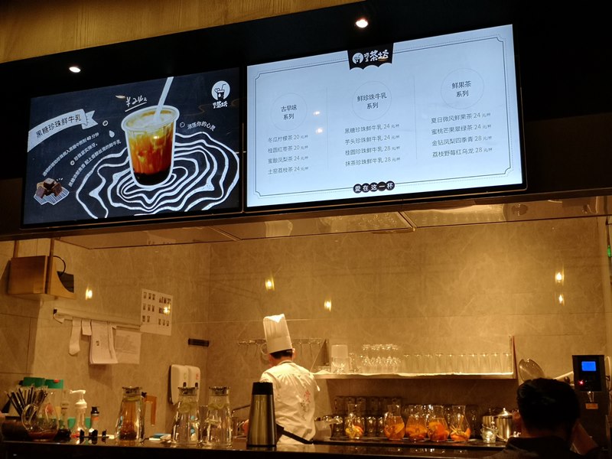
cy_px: 230
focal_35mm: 39
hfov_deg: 47.9
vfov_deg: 36.8
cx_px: 306
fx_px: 690
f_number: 1.8
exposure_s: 1/50
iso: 80
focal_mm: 3.95
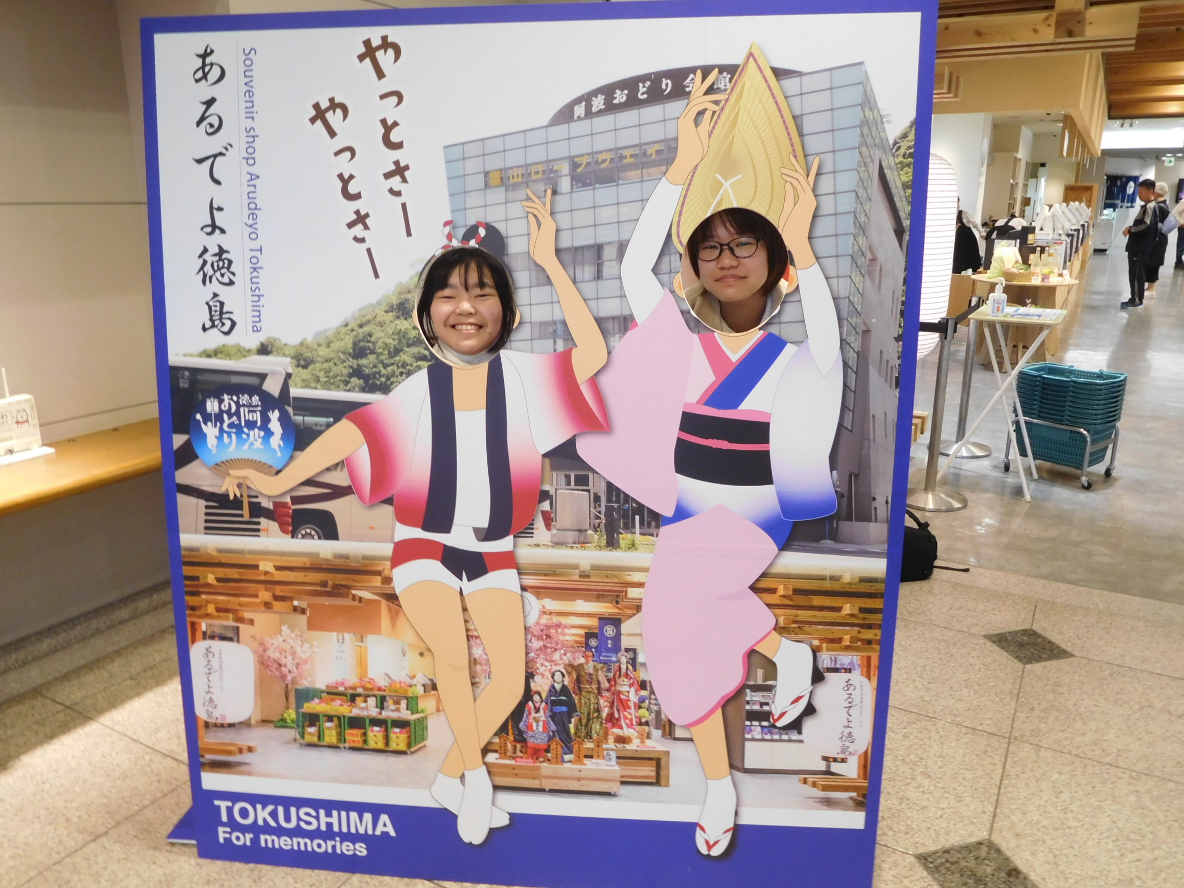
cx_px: 592
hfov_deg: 69.4
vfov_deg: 54.9
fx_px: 855
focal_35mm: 25
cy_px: 444
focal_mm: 4.5
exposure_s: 1/30
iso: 280
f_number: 3.4
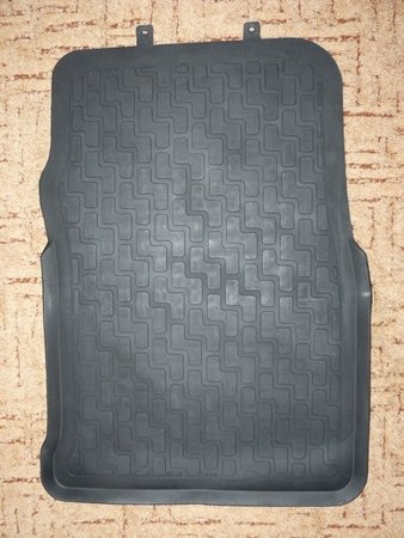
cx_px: 202
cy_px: 269
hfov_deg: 39.7
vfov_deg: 51.3
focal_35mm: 36
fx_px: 560
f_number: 2.8
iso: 100
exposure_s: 1/30
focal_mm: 6
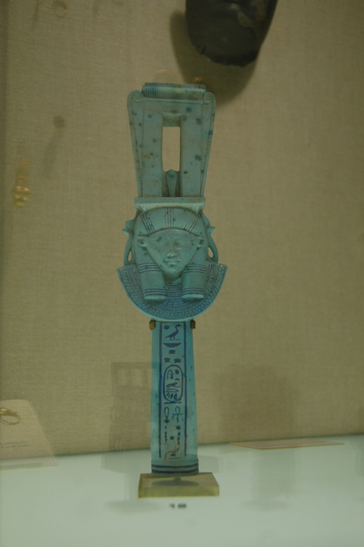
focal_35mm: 51
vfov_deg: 38.9
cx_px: 182
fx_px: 774
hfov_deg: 26.5
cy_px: 274
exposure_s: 1/80
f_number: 4.5
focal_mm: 34
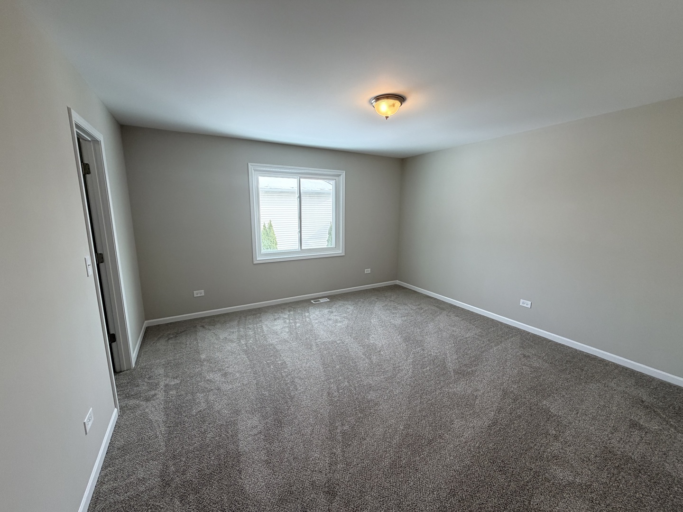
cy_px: 256
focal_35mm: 14
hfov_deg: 102.1
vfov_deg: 85.7
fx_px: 276
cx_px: 342
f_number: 2.2
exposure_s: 1/120
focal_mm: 2.22
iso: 125
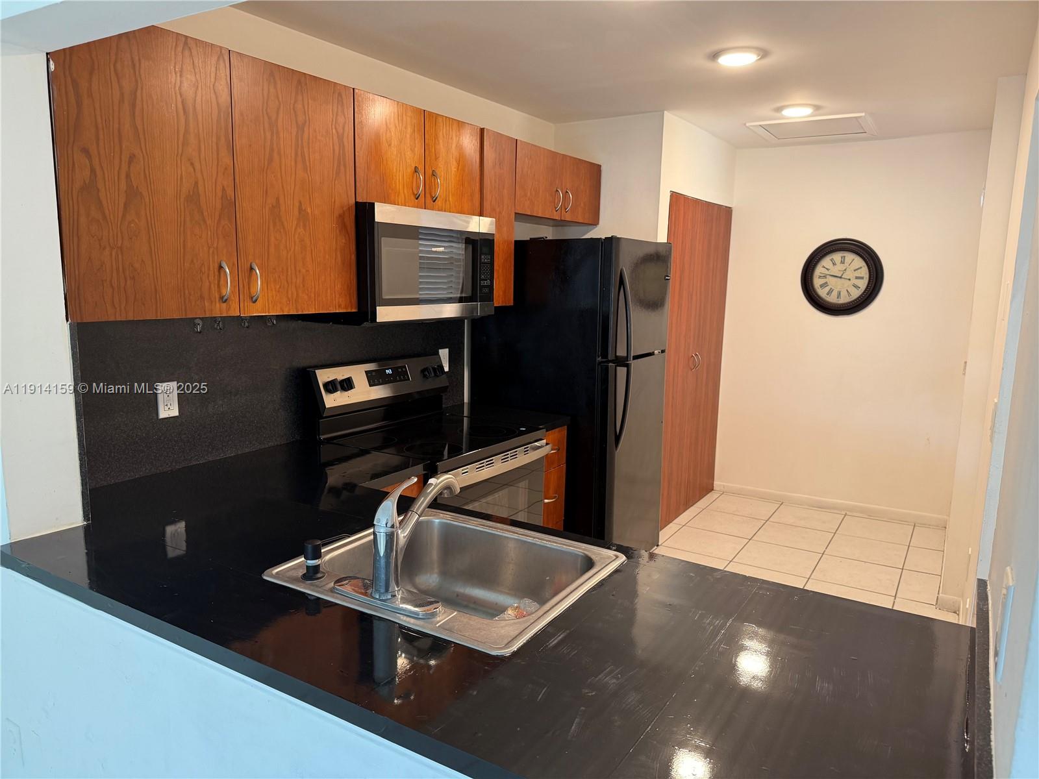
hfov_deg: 71.6
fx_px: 720
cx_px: 520
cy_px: 390
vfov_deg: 56.8
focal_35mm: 24
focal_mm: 6.76
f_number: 1.78
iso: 160
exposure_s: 1/60
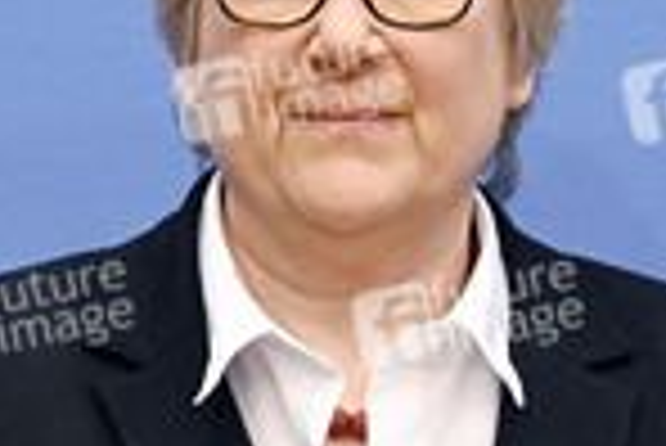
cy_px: 203
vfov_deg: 4.8
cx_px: 349
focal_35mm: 289
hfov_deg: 7.1
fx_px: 5352
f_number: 5.6
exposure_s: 1/320
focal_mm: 95
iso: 5000
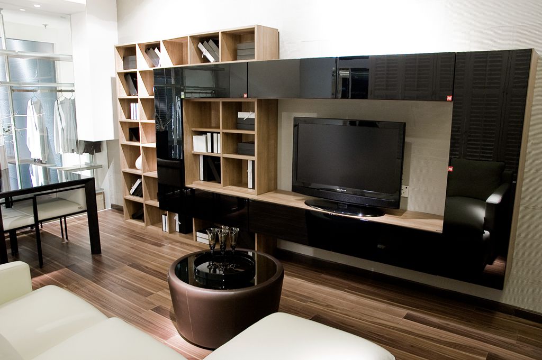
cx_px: 271
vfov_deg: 47.9
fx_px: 406
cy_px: 180
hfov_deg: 67.4
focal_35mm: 27
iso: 500
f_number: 5.6
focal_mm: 18
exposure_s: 1/6
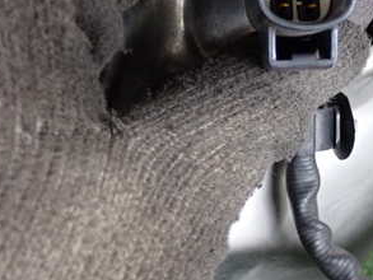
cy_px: 59
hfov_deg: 21.1
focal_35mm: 90
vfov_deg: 16.3
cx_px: 363
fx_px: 970
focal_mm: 7.84
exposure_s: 1/125
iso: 500
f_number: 2.9
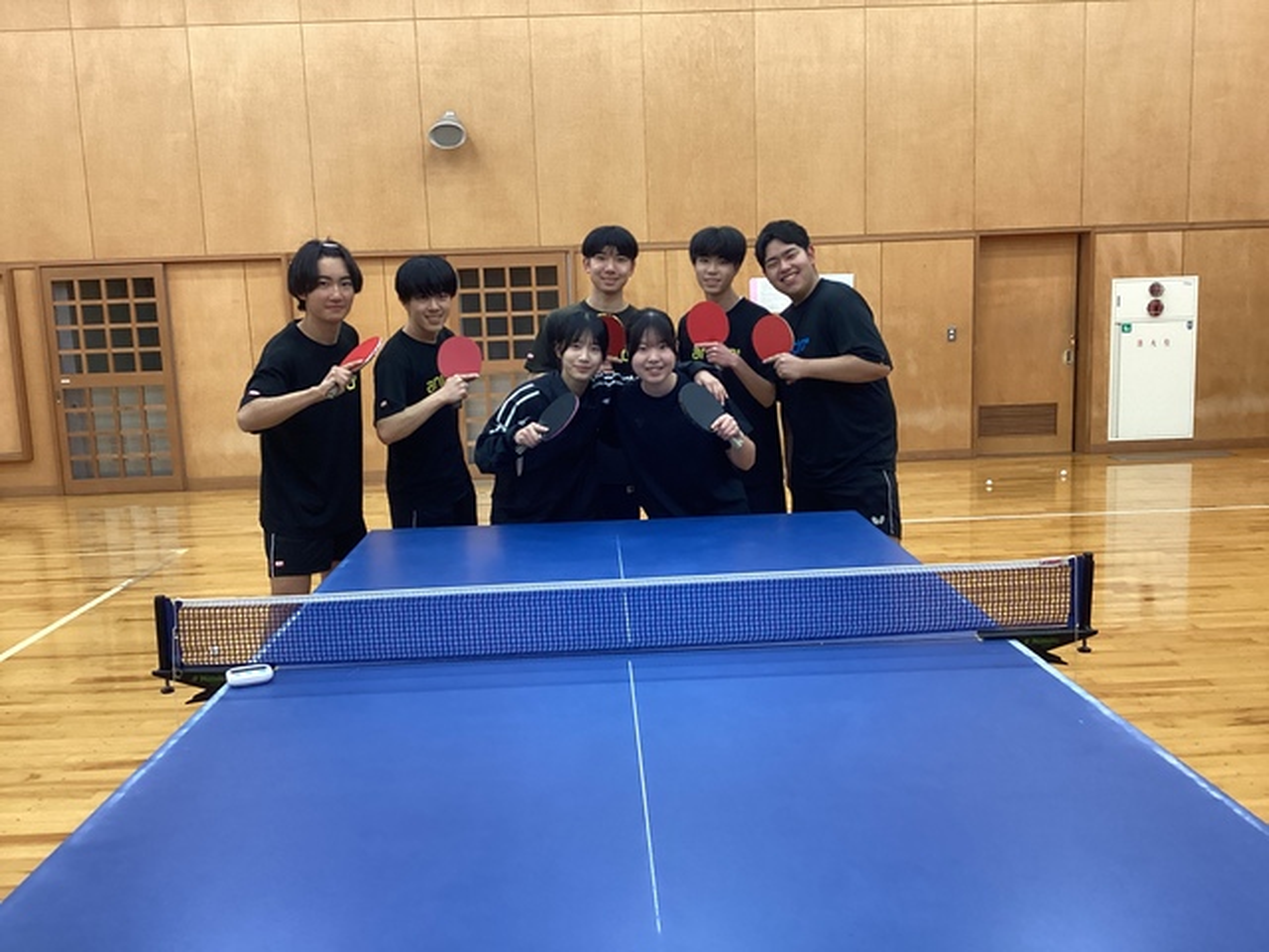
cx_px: 634
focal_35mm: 31
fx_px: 1136
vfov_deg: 45.4
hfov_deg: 58.4
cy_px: 476
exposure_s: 1/50
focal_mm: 3.3
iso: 200
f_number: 2.4
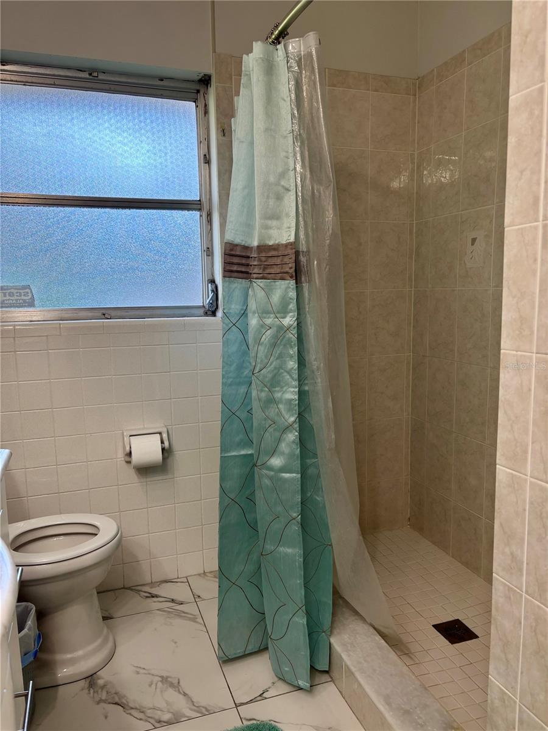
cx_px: 274
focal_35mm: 26
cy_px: 366
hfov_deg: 53.1
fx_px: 549
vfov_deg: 67.3
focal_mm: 5.96
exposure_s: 1/120
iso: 50
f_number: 1.6
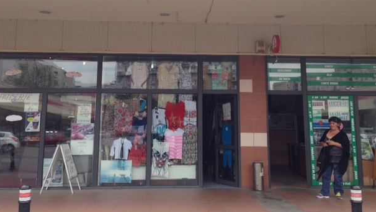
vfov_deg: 31.0
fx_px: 379
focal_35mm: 38
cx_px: 192
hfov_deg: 52.8
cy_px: 76
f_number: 2.4
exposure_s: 1/352
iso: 50
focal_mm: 4.12
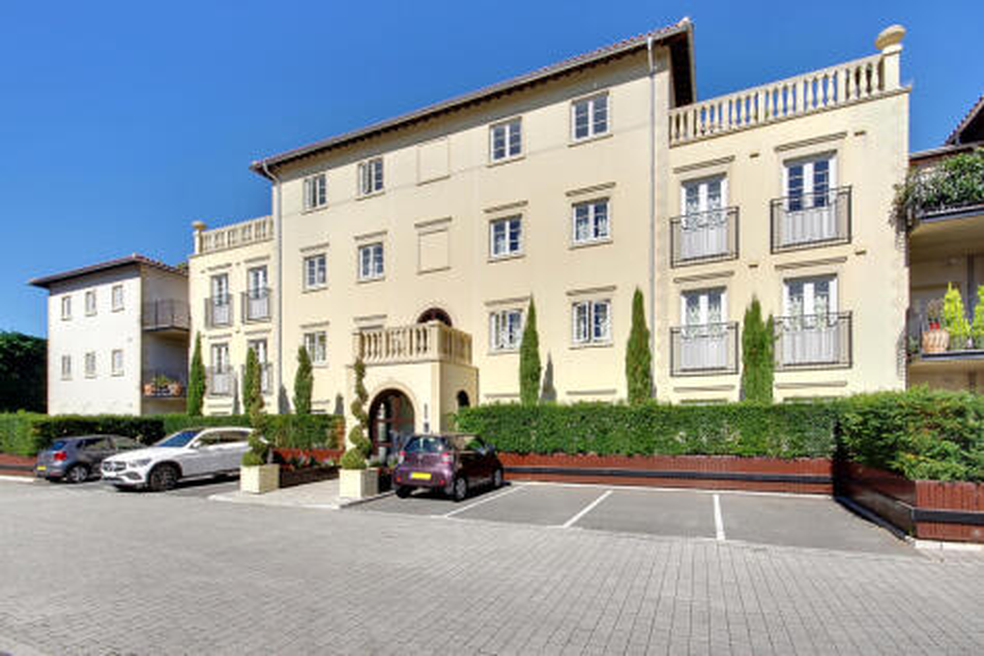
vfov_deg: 77.4
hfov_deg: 100.4
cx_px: 492
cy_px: 328
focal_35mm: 15
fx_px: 410
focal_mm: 10
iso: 100
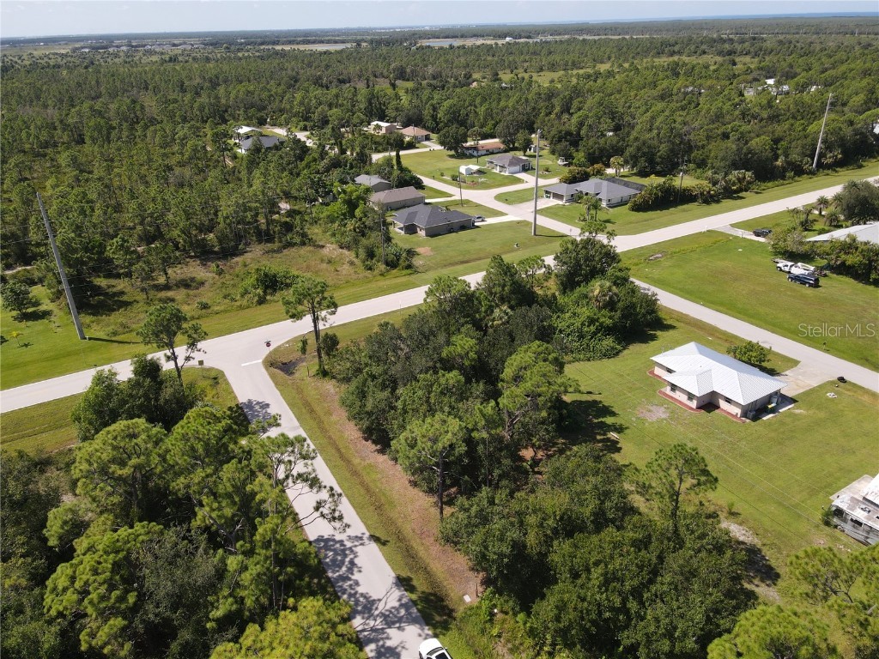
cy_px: 330
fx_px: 609
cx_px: 440
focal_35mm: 24
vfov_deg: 56.8
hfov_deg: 71.6
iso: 100
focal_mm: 4.5
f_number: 2.8
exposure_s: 1/500
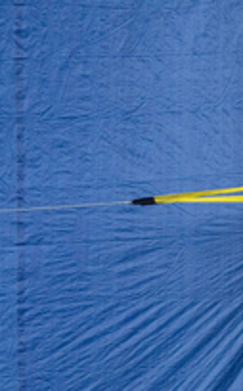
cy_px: -32
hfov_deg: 2.5
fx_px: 5504
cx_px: 922
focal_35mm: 518
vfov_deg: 4.1
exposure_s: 1/800
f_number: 2.8
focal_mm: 101
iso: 640
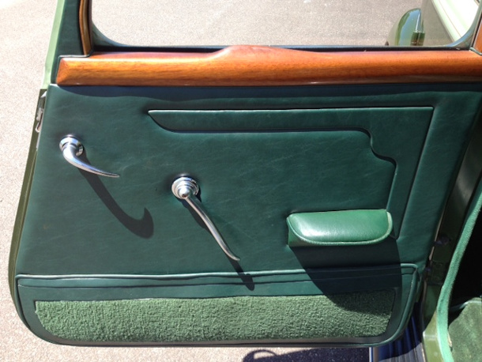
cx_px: 241
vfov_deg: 40.7
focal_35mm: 35
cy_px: 181
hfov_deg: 52.6
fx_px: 488
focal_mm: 4.28
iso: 50
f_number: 2.4
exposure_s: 1/516
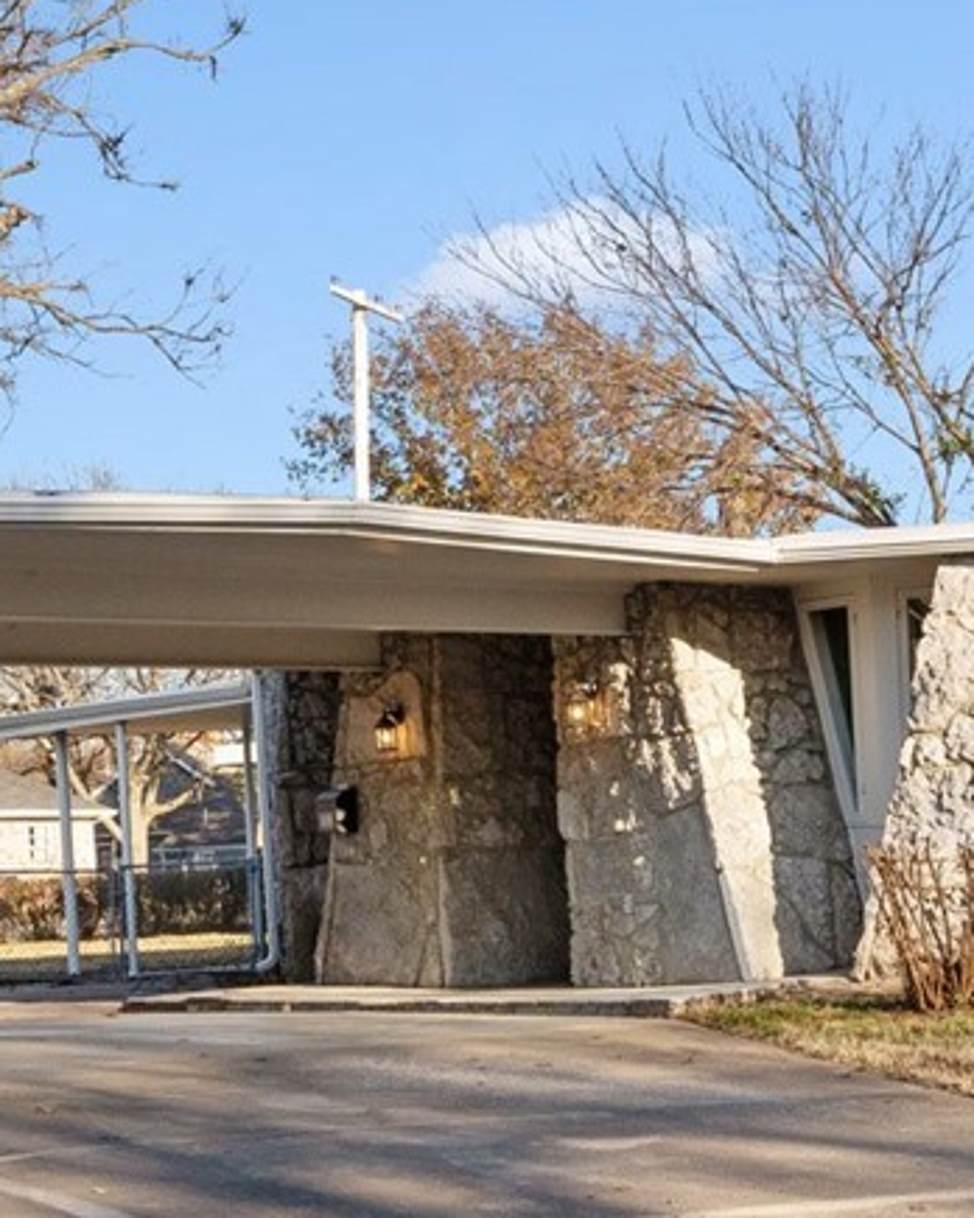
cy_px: 923
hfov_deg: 18.8
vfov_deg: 23.6
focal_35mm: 80
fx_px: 2878
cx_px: 940
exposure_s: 1/320
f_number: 9
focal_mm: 18.2
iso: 250
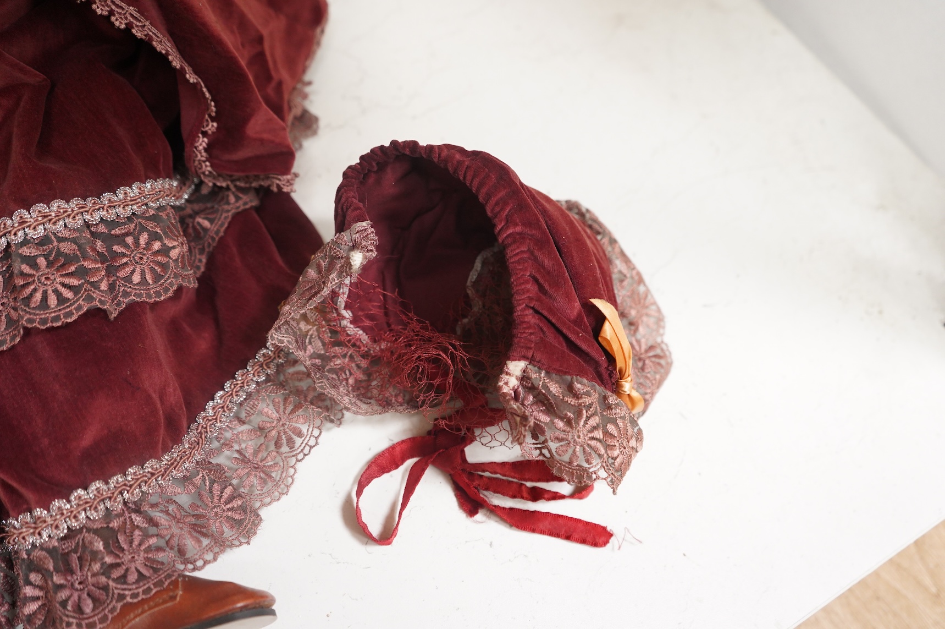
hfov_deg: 62.0
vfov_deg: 43.5
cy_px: 314
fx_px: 787
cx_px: 472
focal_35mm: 30
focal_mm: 30
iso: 3200
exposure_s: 1/100
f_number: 3.5
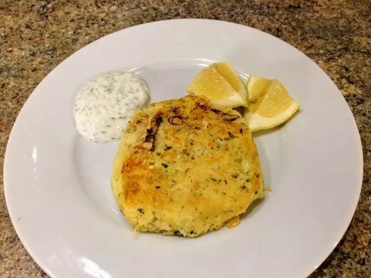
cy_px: 139
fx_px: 311
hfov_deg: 61.7
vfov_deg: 48.2
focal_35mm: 29
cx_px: 186
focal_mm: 4.15
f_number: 2.2
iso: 160
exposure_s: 1/33
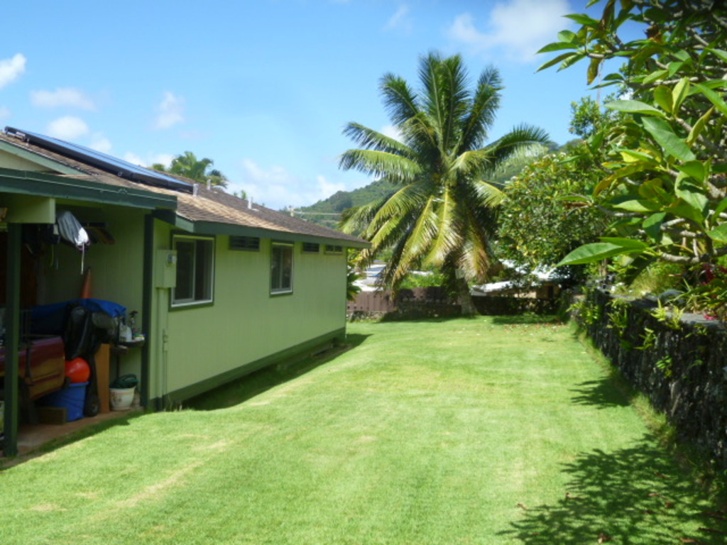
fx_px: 819
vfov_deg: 36.8
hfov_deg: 47.9
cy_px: 272
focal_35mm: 39
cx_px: 364
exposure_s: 1/640
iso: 100
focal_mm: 6.9
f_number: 3.7
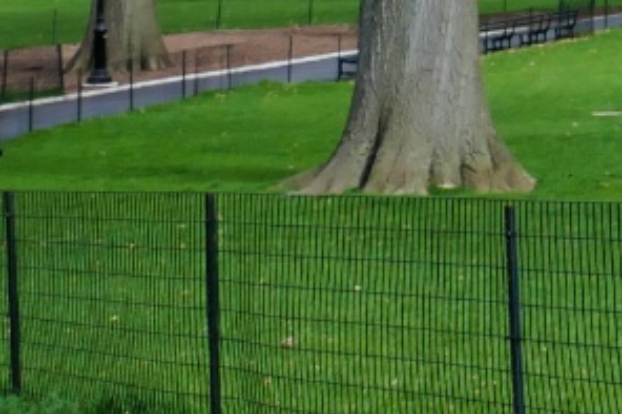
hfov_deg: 9.7
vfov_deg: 7.1
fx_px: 3264
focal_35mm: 189
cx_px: 1471
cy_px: -353
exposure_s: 1/800
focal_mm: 12.7
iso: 125
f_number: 3.4
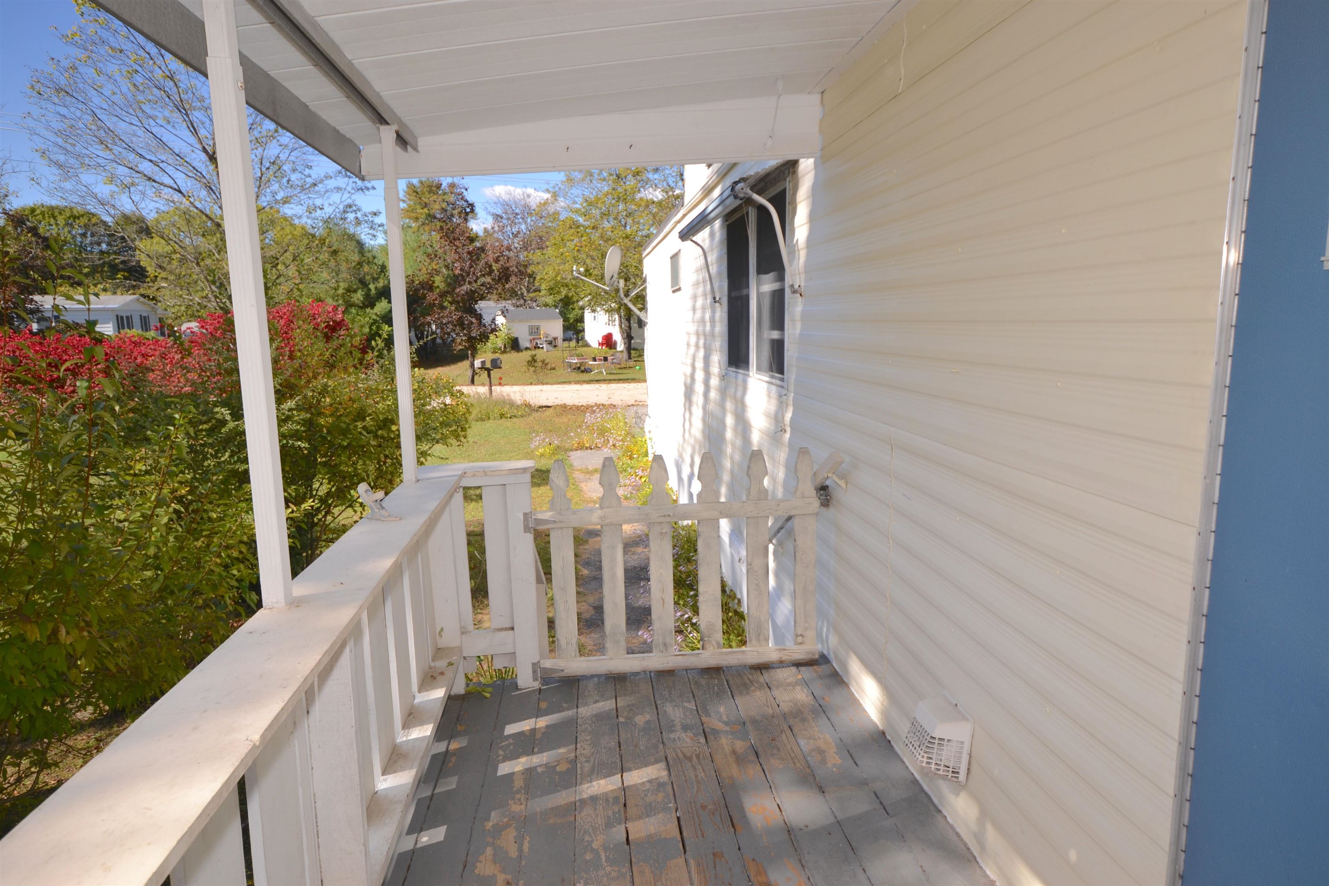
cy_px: 443
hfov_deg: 77.3
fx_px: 831
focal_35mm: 22
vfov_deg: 56.1
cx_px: 664
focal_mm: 15
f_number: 7.1
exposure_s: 1/200
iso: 100
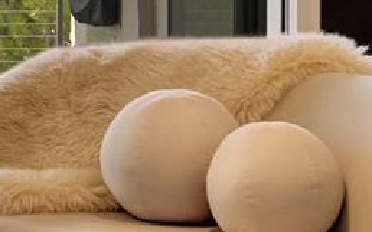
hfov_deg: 11.2
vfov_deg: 7.5
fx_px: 1763
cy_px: -65
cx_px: -290
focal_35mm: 174
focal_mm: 29
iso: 500
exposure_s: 1/320
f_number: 7.1
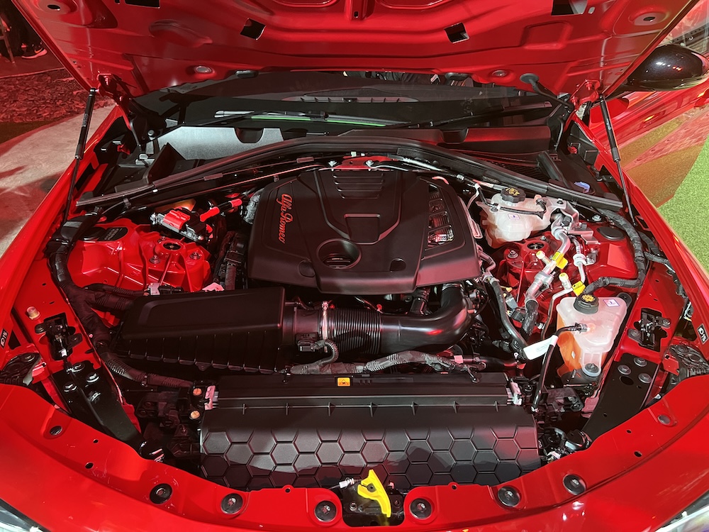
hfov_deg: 67.3
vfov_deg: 53.1
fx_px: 533
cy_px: 266
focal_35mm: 26
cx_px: 354
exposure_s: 1/36
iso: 640
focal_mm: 5.7
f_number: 1.5
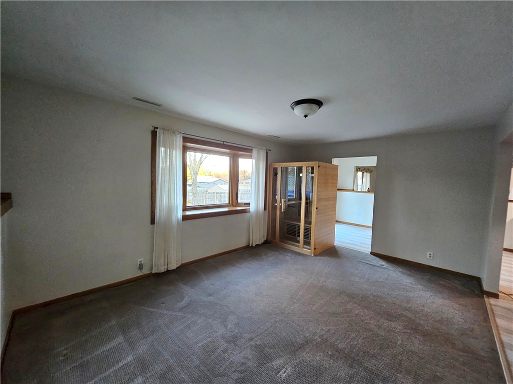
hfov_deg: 106.2
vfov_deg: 89.9
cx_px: 256
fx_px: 193
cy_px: 192
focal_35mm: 13
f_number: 2.2
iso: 400
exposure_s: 1/30
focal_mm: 1.74
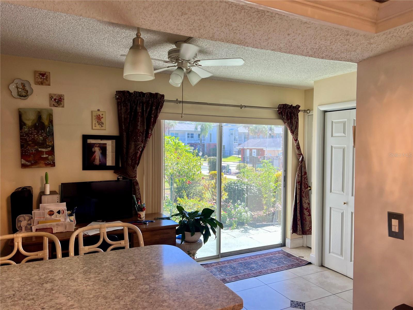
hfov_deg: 67.3
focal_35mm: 26
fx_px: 310
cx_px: 206
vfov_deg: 53.1
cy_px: 155
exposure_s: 1/120
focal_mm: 5.7
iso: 50
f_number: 1.5
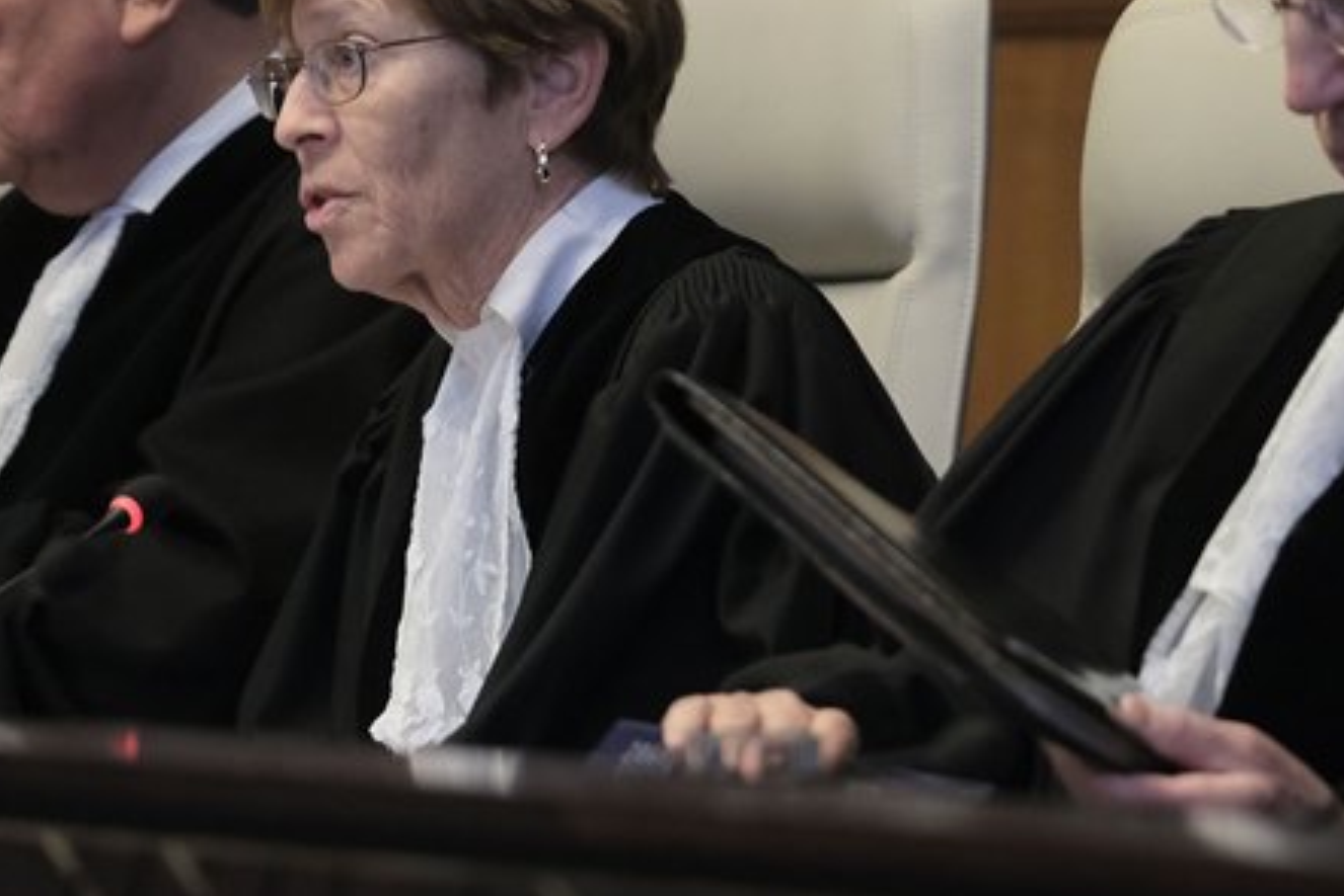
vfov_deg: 3.6
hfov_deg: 5.4
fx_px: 14190
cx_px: 477
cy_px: 191
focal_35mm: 380
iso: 3200
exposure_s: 1/100
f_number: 2.8
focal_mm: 140
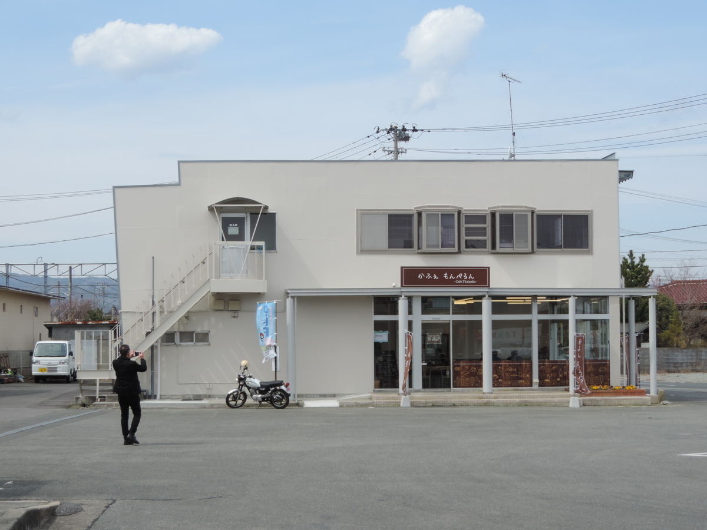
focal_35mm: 70
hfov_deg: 27.8
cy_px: 265
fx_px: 1430
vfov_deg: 21.0
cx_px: 354
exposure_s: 1/640
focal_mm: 12.4
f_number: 3.9
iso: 80
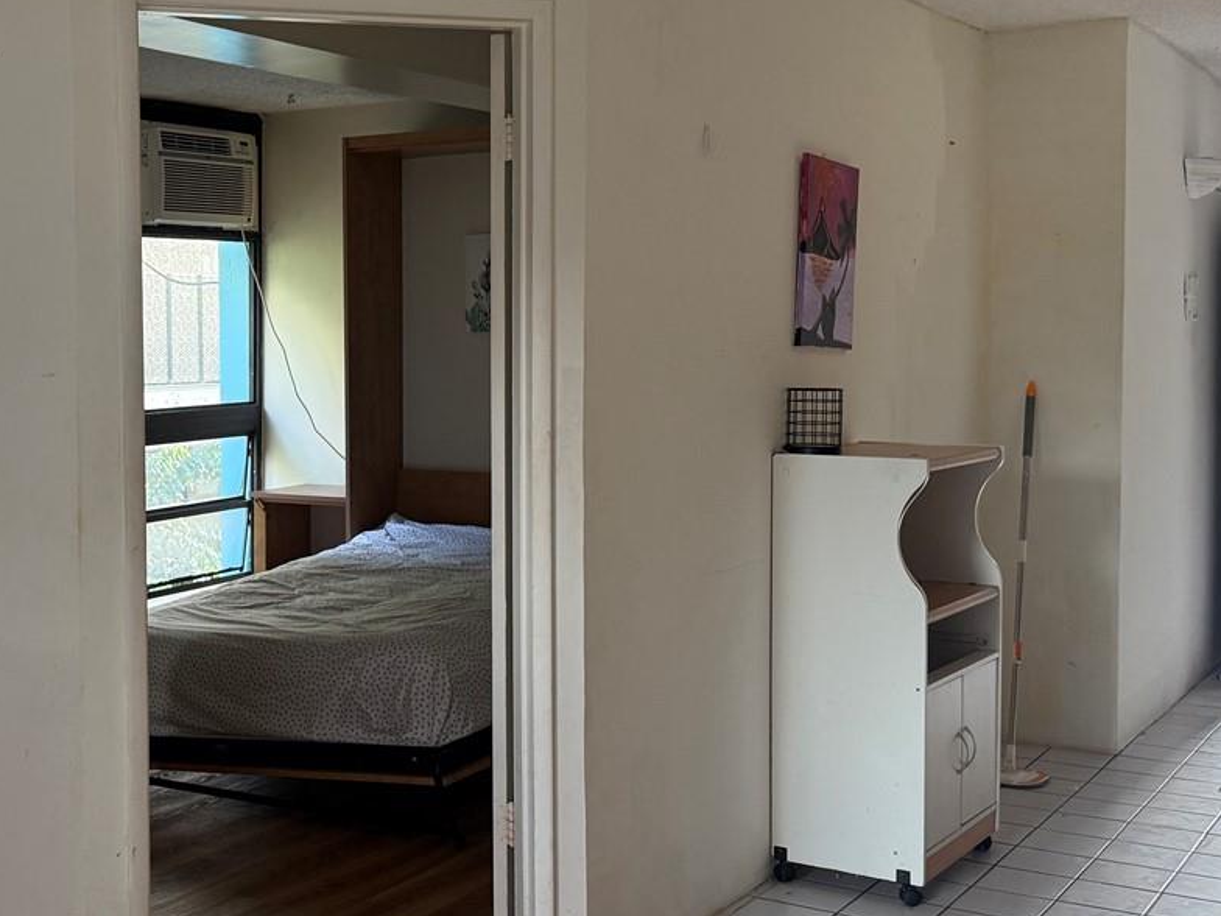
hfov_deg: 38.3
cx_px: 366
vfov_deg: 29.7
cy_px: 421
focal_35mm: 49
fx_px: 1728
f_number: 1.78
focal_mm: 6.76
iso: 200
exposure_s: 1/171
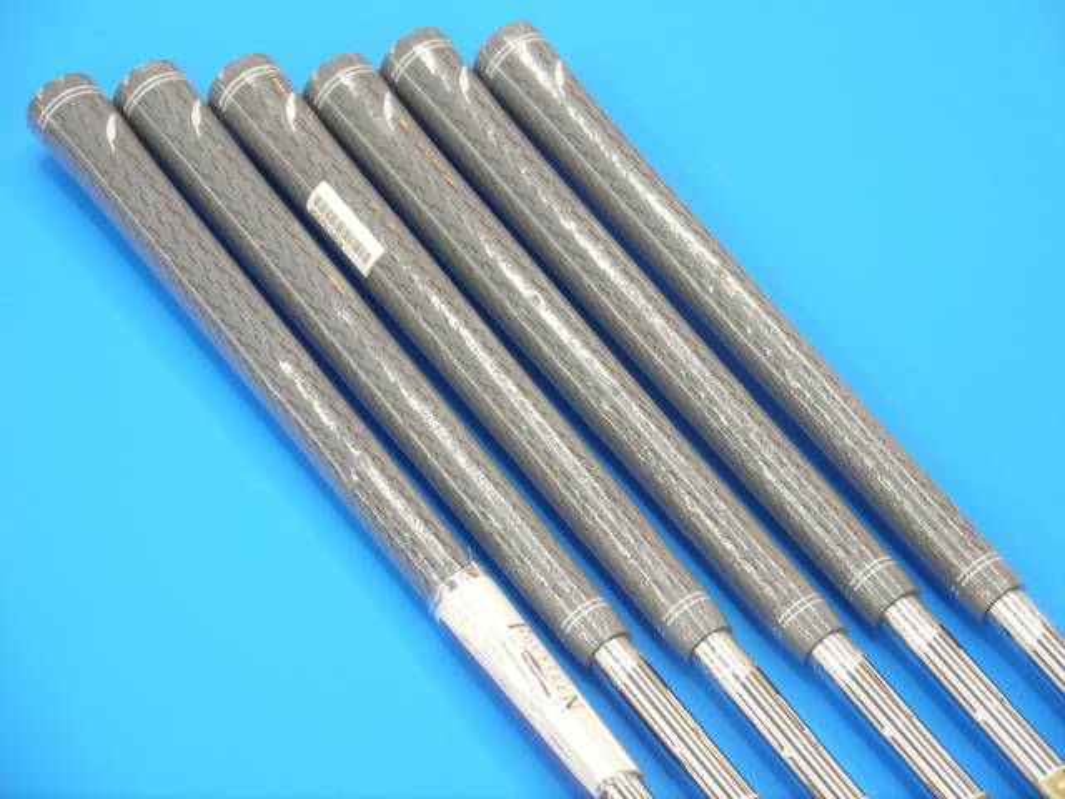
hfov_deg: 23.3
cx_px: 532
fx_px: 2584
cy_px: 400
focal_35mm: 84
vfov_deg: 17.6
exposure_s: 1/125
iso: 800
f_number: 5.6
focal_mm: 42
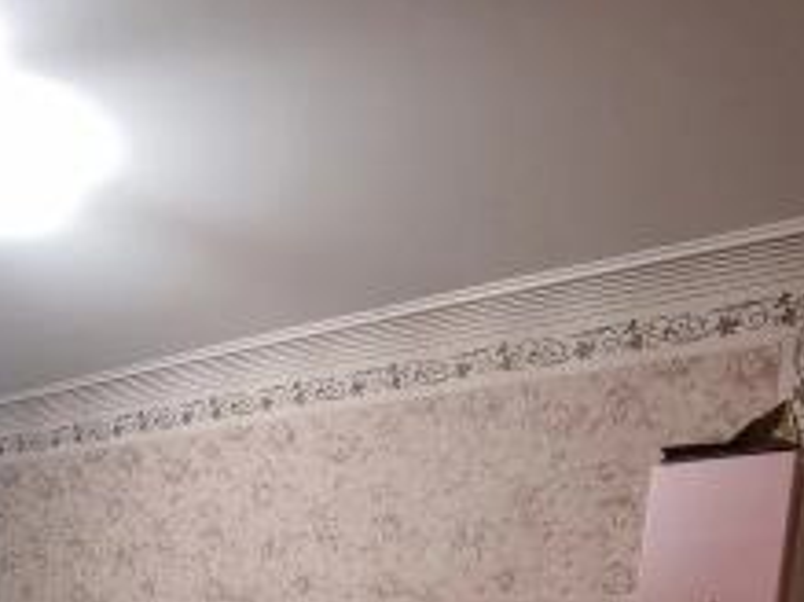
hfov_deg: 50.0
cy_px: 760
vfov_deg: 31.1
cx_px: 338
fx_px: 859
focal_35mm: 37
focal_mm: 2.2
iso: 400
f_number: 2.2
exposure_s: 1/50
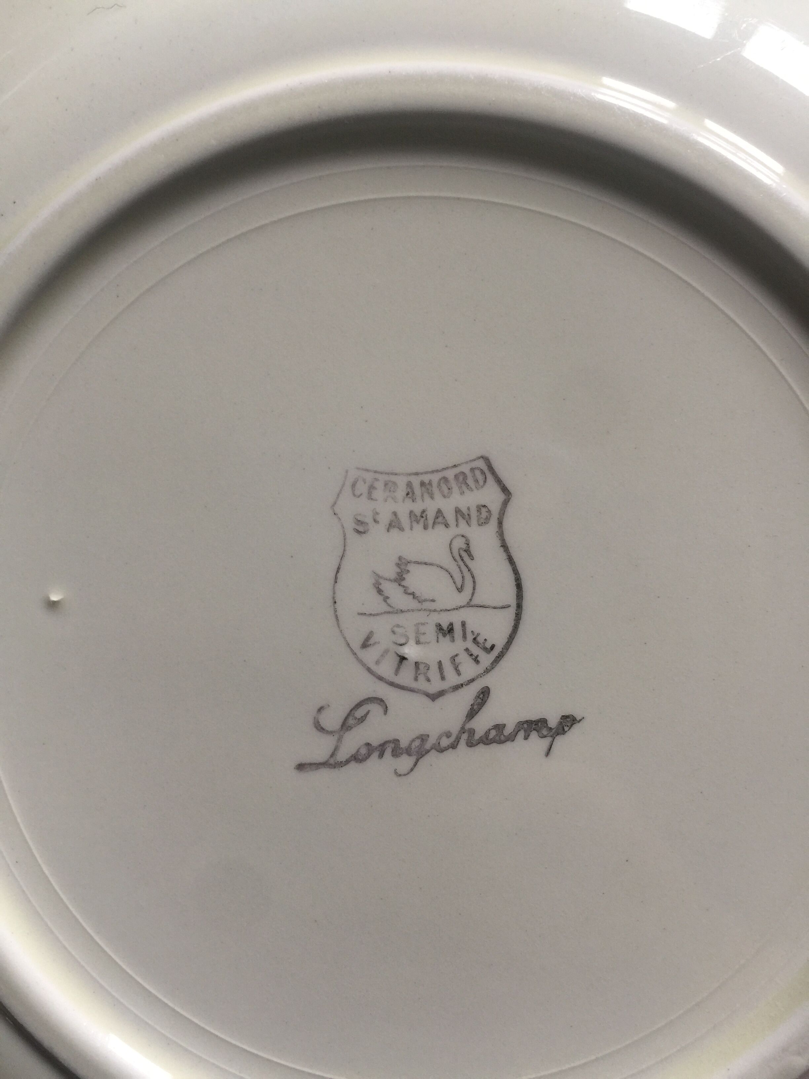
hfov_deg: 48.2
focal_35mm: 29
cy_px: 540
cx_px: 404
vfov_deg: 61.7
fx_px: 904
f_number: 2.2
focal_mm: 4.15
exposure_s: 1/30
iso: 40
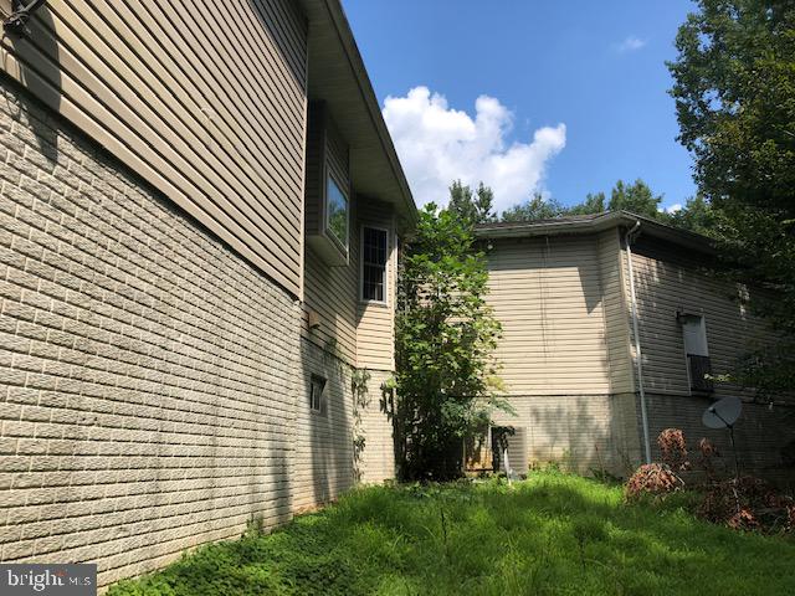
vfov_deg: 49.7
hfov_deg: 63.4
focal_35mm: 28
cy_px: 298
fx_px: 643
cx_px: 398
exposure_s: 1/1869
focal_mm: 3.99
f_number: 1.8
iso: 20
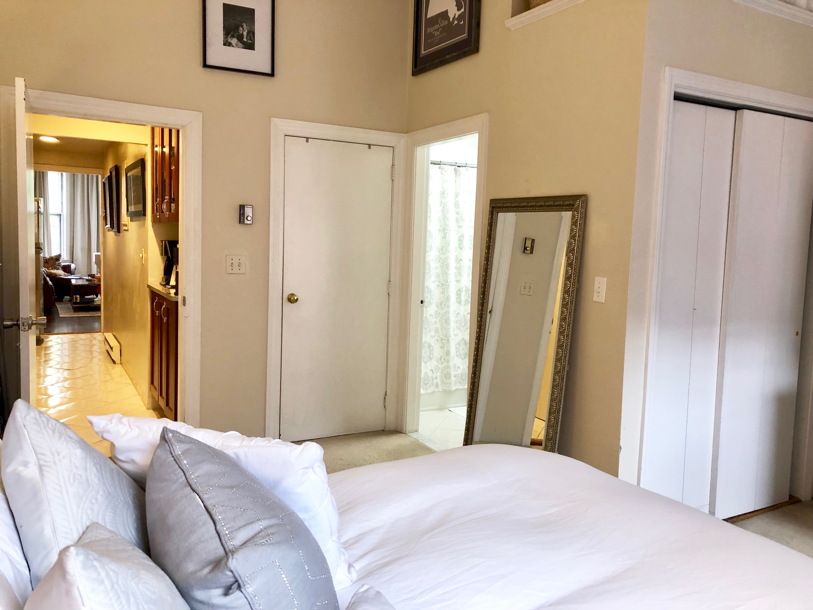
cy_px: 305
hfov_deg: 63.4
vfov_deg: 49.7
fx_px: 658
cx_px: 406
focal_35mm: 28
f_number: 1.8
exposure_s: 1/17
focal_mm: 3.99
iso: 40
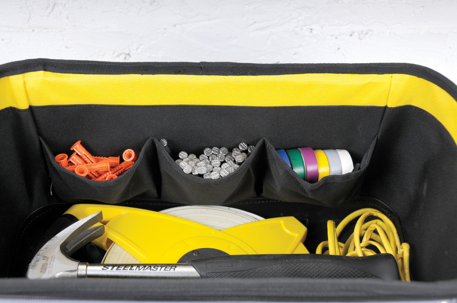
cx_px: 228
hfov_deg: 41.2
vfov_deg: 28.0
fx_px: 609
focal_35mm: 48
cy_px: 152
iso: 200
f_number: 6.3
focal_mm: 32
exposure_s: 1/200
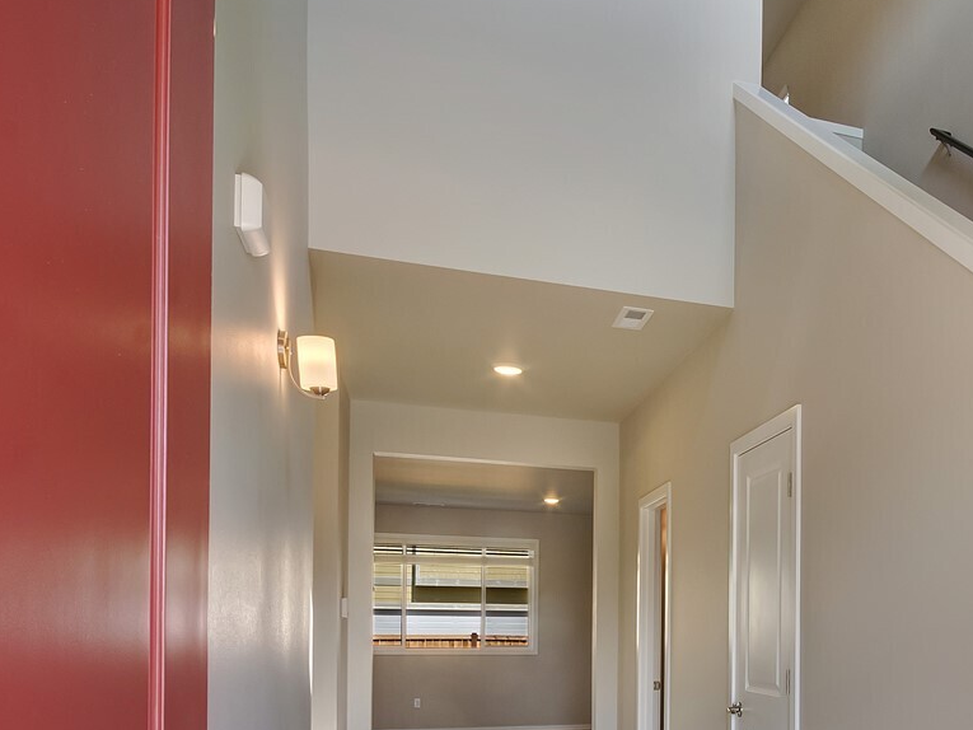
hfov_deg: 52.3
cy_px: 575
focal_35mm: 32
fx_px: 900
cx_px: 810
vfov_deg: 42.4
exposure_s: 1/30
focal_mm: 10
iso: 125
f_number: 10
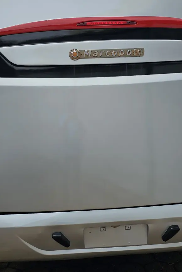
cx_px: 95
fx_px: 334
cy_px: 113
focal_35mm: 44
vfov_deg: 44.3
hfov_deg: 30.5
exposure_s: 1/965
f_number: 1.7
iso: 10
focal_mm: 6.3
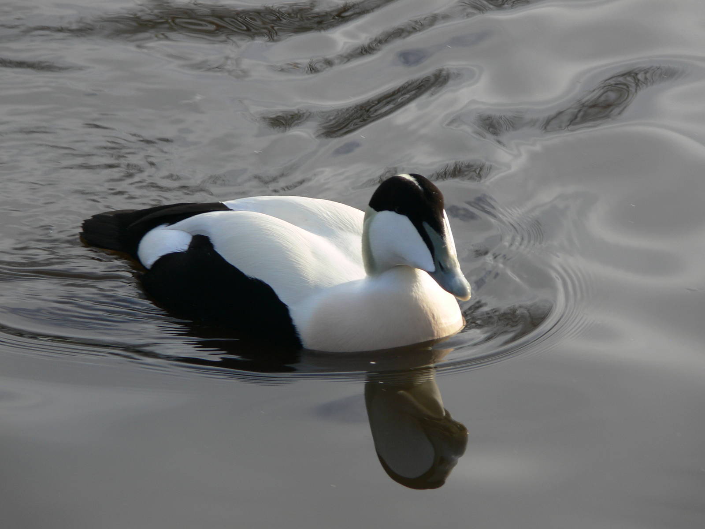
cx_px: 352
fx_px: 6517
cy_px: 264
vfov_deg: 4.6
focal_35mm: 320
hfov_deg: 6.2
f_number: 5.6
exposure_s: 1/125
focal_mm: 67.8
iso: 80
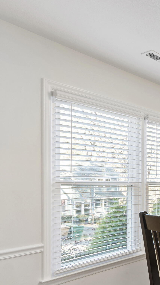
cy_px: 178
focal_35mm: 31
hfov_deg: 24.6
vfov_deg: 61.8
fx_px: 234
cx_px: 263
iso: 100
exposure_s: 1/2.5
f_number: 8
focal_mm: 10
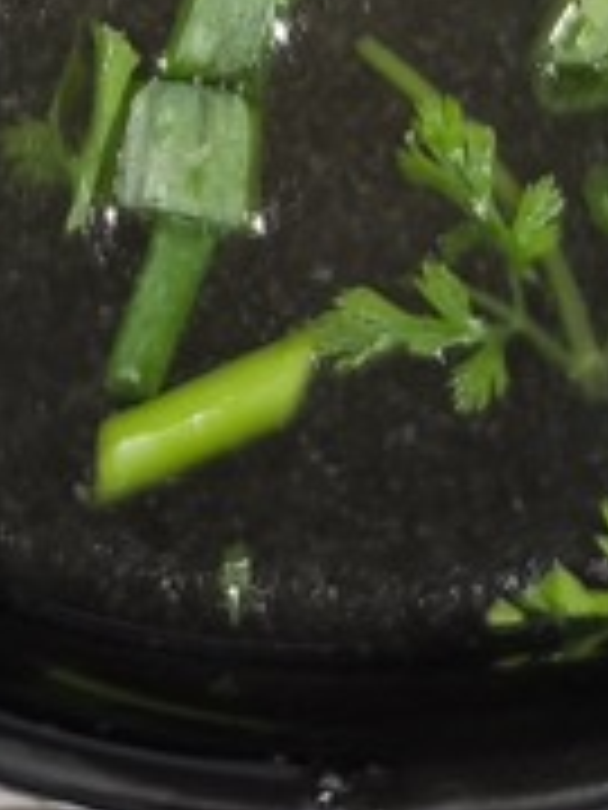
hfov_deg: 9.6
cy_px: -1053
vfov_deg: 11.1
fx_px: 3583
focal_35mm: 153
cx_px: -50
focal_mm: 6.57
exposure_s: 1/50
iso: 500
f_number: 1.6
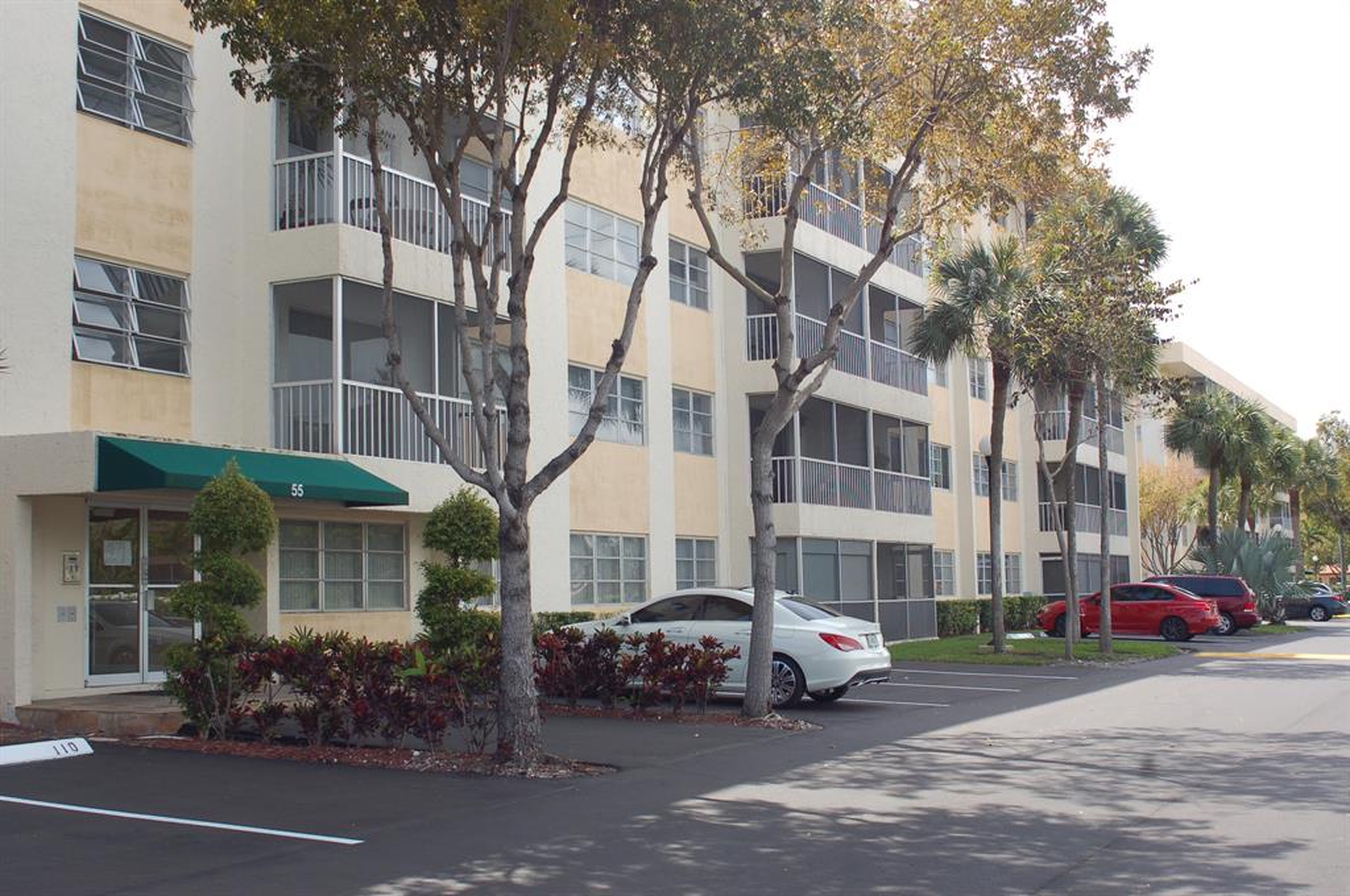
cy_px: 448
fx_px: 1573
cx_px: 675
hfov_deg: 46.5
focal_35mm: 42
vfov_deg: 31.8
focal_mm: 28
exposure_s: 1/200
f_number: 8
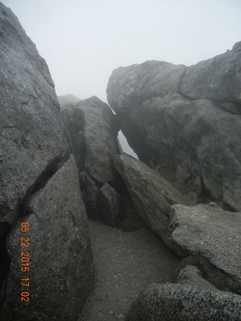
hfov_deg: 46.8
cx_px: 120
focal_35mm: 30
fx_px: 278
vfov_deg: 60.0
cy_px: 160
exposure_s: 1/246
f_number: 7
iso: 160
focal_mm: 5.4
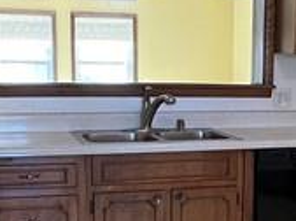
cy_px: 186
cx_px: 250
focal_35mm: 79
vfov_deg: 18.4
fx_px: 674
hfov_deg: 24.2
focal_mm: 1.57
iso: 200
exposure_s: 1/60
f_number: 1.8
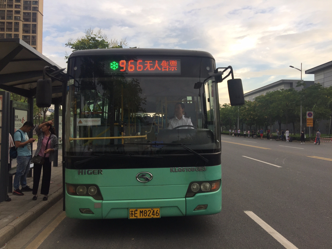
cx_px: 166
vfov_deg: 48.2
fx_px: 278
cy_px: 124
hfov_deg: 61.7
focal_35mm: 29
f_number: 2.2
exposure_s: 1/297
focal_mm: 4.15
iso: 32
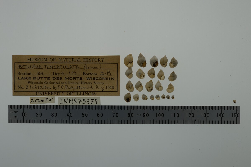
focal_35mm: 60
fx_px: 418
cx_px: 126
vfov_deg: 22.6
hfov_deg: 33.4
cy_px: 84
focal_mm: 60
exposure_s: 1/40
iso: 100
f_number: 20
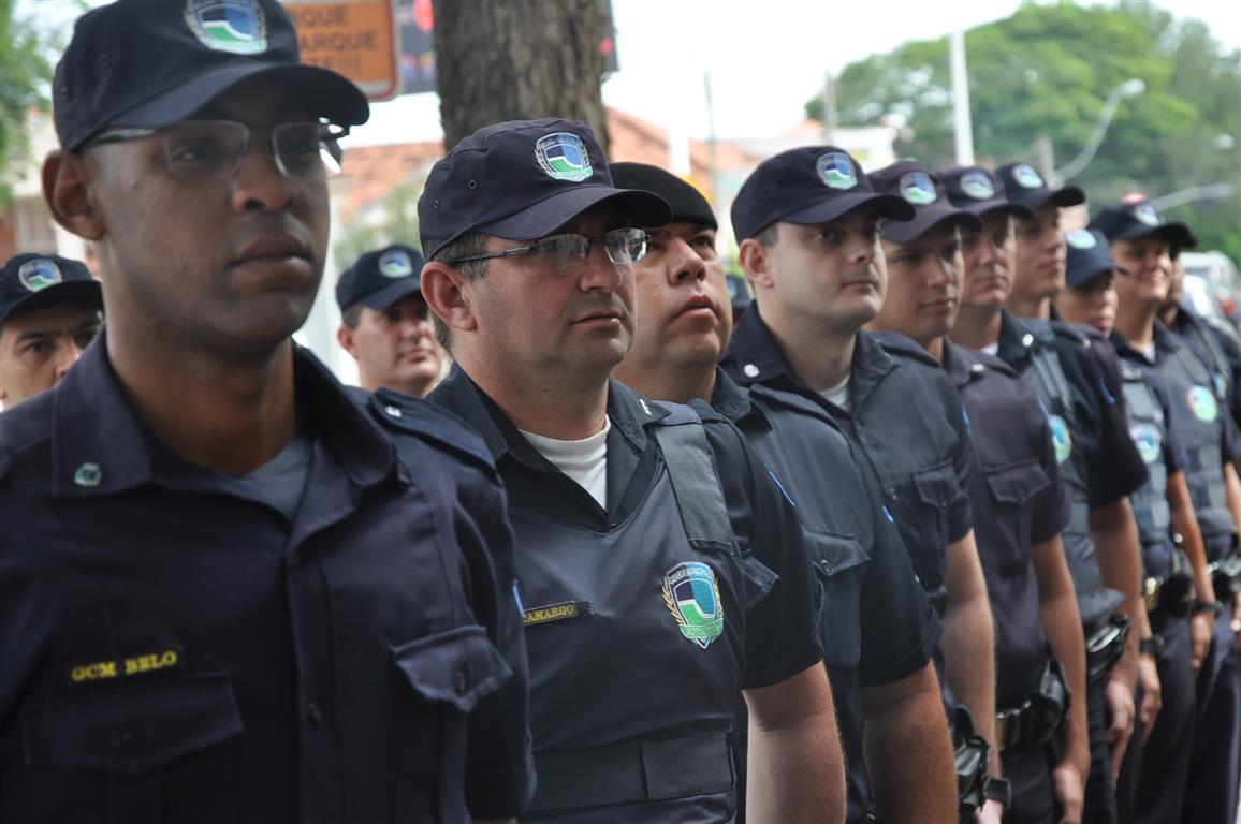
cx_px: 620
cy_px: 412
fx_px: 4390
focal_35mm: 128
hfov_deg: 16.1
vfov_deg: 10.7
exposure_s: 1/100
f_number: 5.6
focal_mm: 85
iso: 200
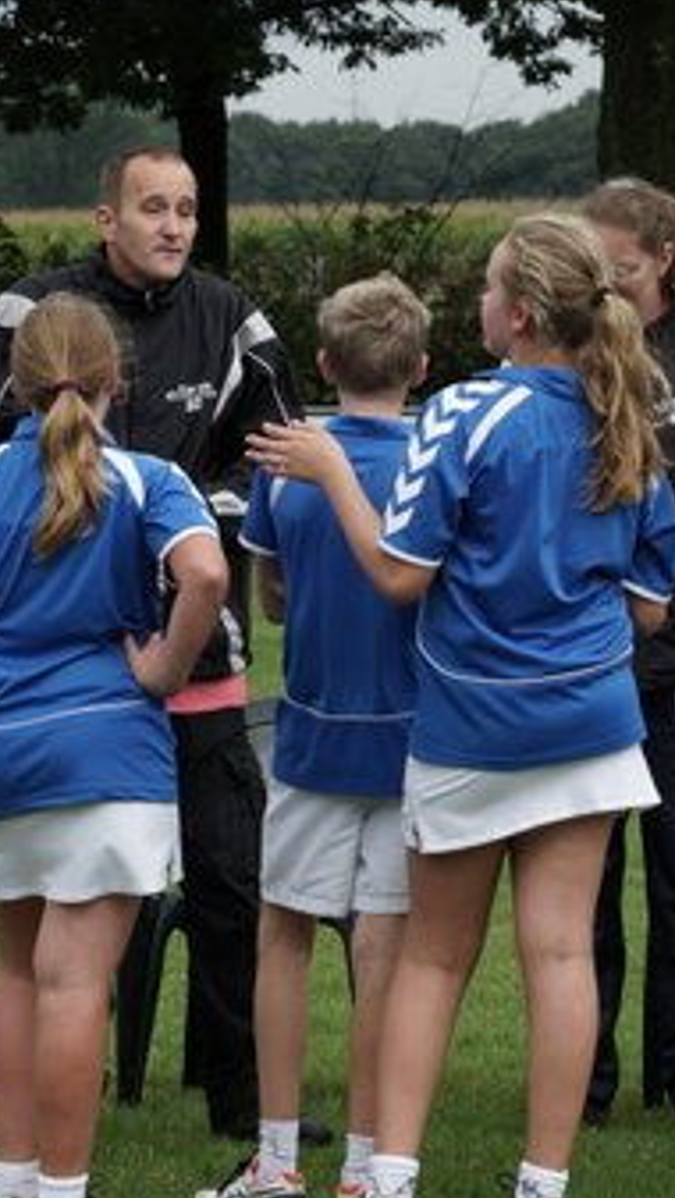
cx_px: 316
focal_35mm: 149
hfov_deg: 8.2
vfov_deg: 14.4
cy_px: 704
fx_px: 4733
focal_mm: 50
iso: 100
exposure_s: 1/250
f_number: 4.5
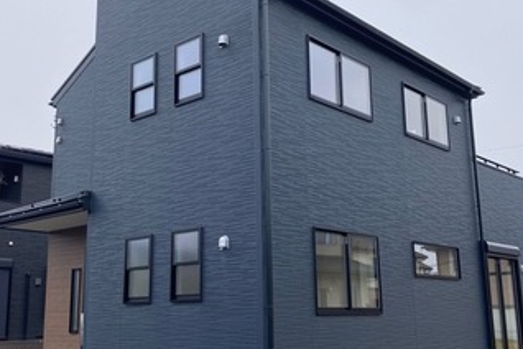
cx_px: 271
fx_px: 639
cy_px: 178
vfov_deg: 30.5
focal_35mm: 44
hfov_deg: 44.5
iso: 20
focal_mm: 3.99
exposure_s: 1/750
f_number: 1.8
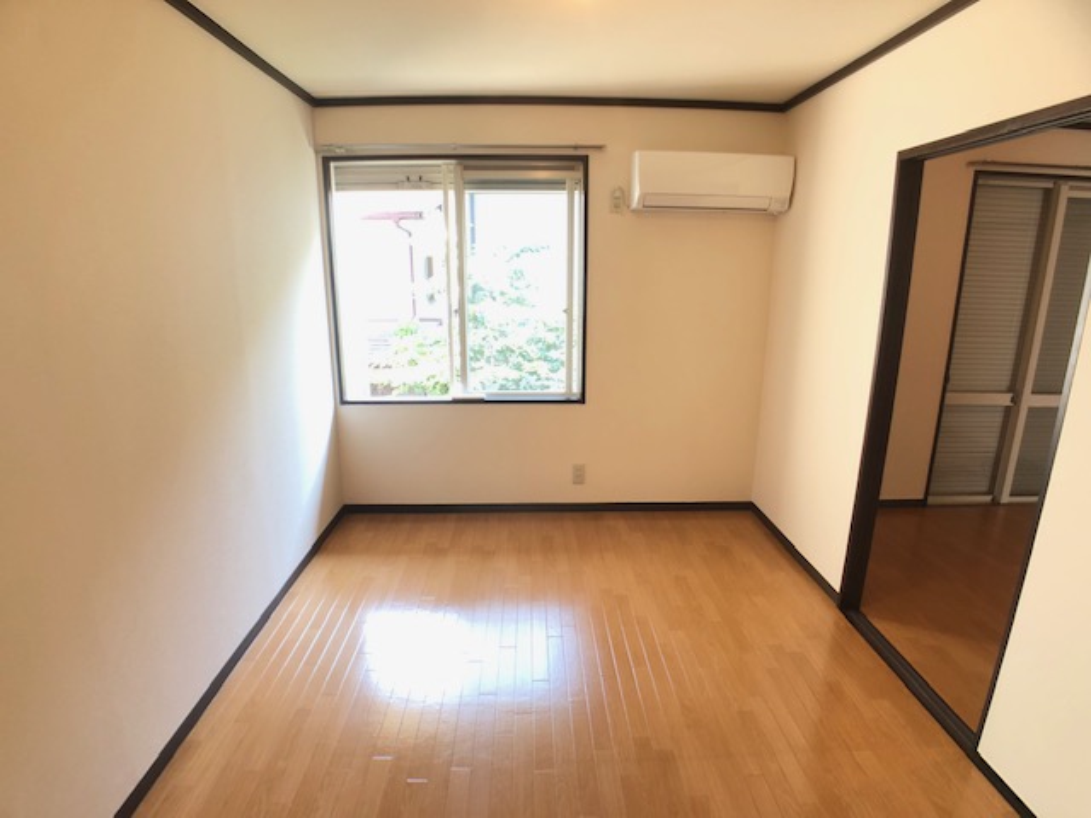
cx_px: 546
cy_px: 409
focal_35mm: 28
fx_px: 882
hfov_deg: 63.4
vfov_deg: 49.7
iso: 32
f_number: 1.8
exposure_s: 1/30
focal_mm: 4
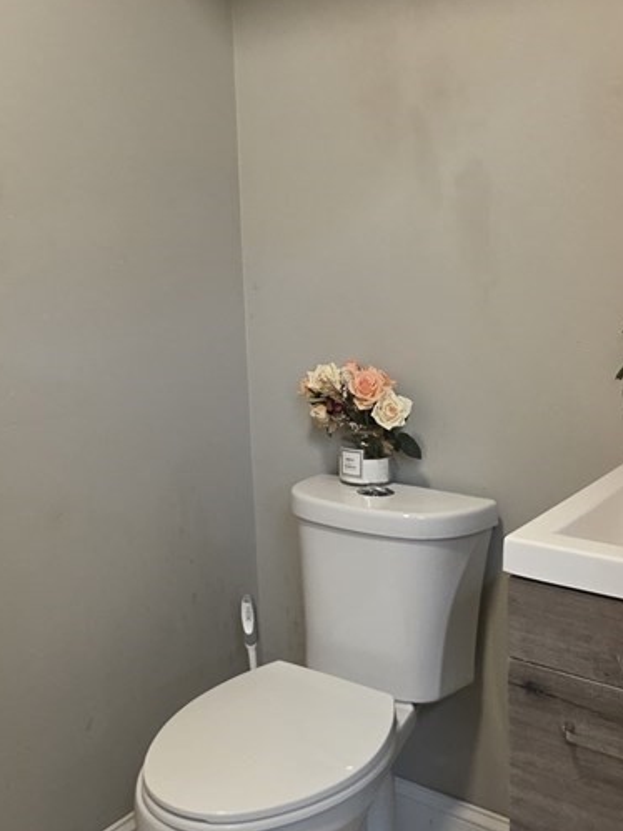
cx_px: 150
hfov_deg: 35.1
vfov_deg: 46.7
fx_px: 960
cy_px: 353
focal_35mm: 40
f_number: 1.9
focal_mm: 2.2
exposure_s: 1/60
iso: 250
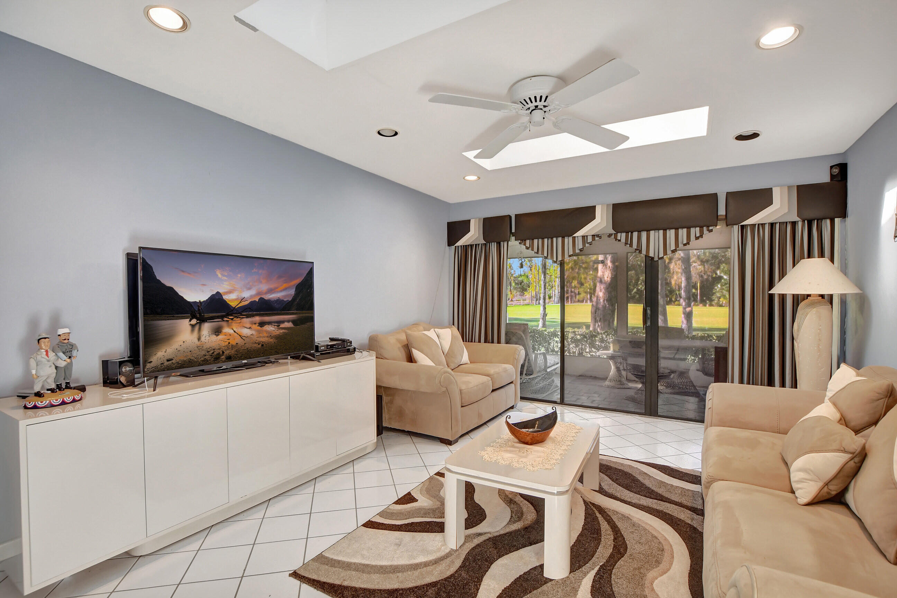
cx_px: 448
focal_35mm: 15
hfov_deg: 100.4
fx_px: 374
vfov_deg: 77.3
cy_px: 299
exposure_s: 1/10
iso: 1000
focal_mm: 10
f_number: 8
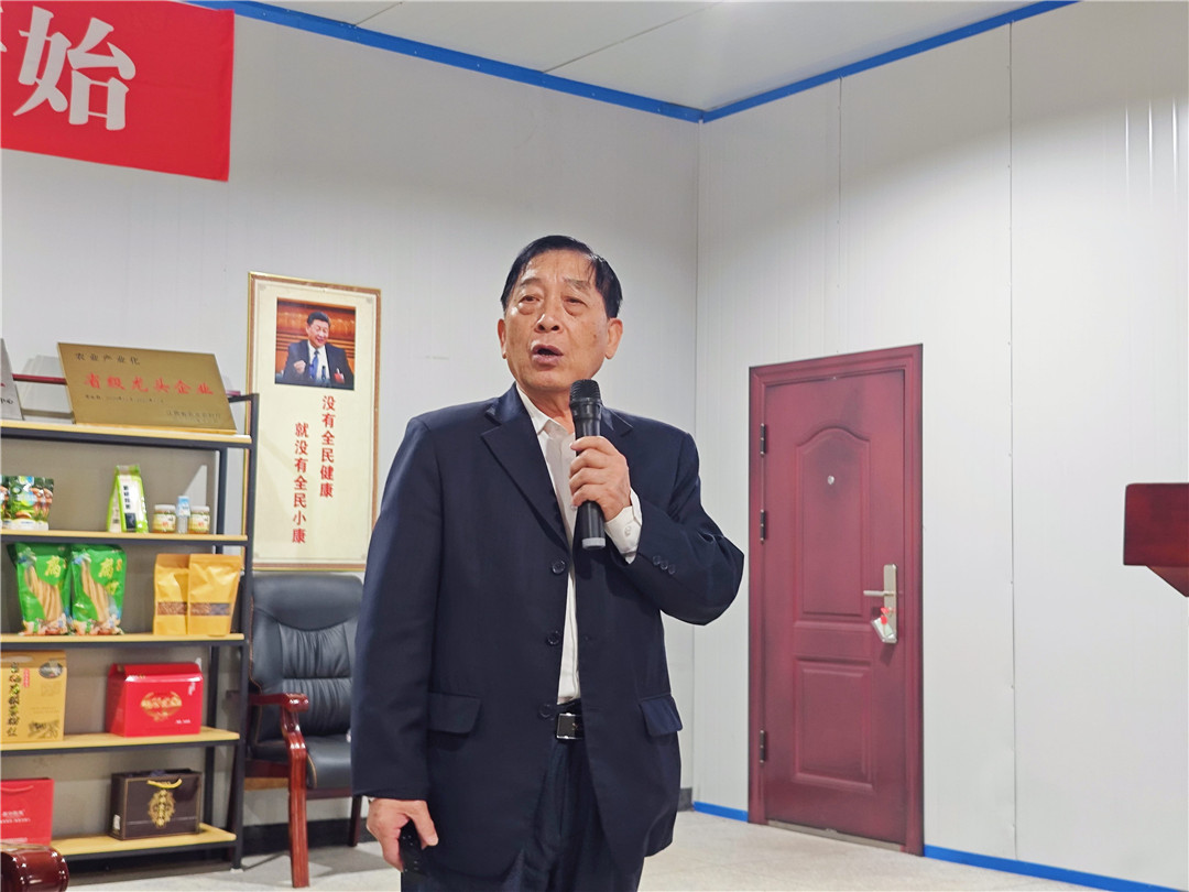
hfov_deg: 41.2
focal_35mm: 46
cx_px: 594
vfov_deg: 31.5
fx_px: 1580
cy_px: 446
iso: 250
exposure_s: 1/60
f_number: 1.42
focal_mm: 6.68
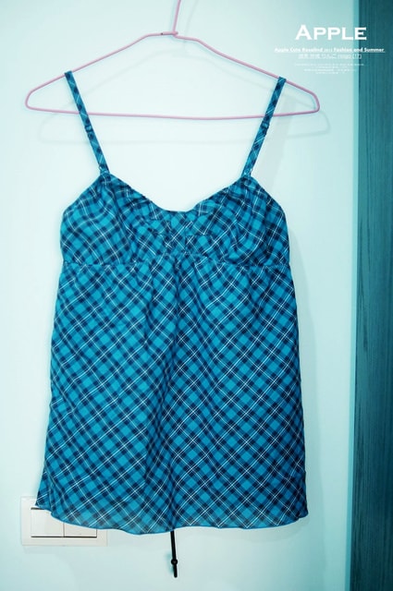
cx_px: 196
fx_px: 862
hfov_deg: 25.7
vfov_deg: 37.9
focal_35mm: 52
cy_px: 296
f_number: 1.8
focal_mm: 35
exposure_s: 1/60
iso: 800
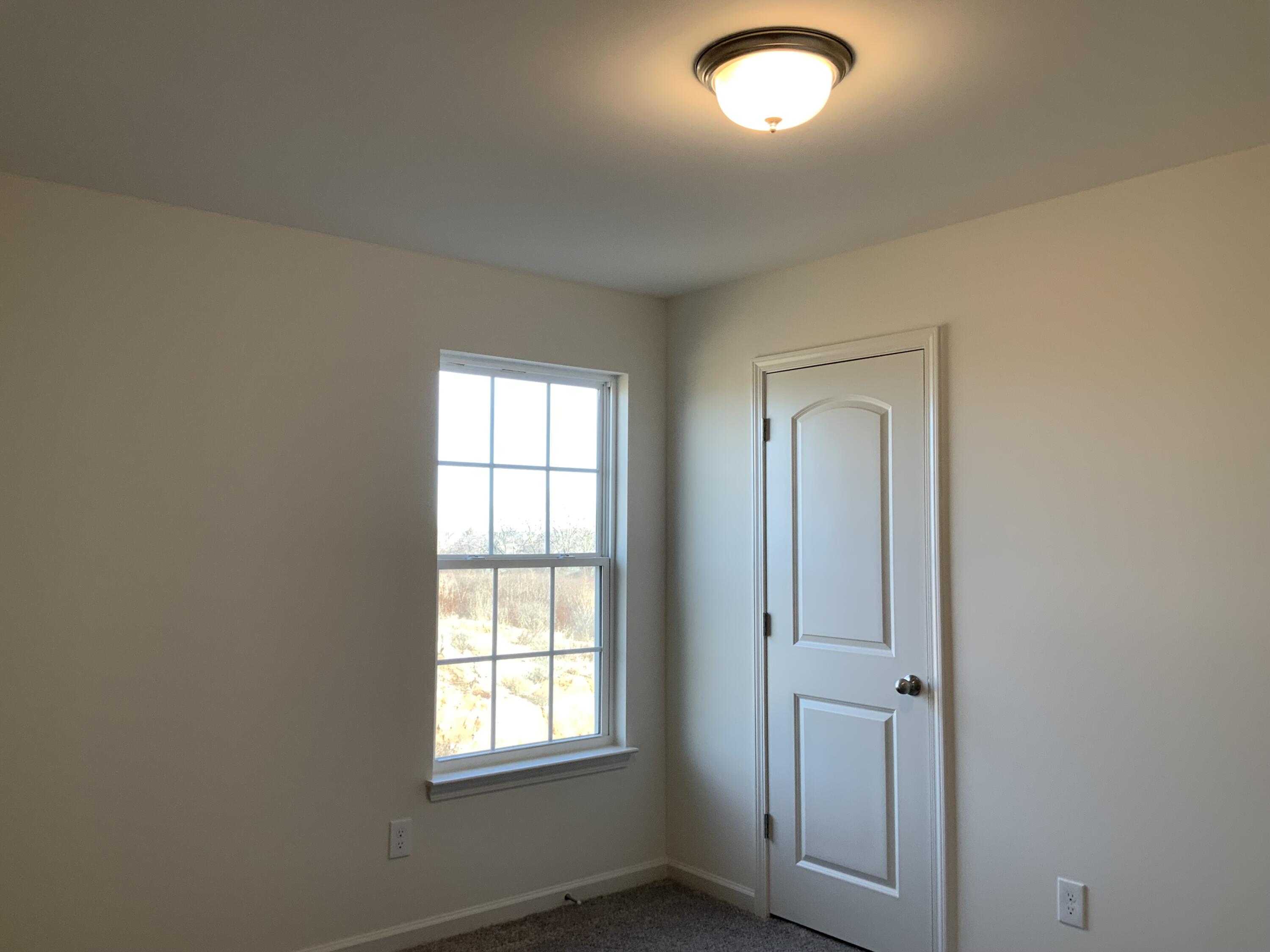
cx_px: 635
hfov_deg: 61.7
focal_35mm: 29
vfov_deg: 48.2
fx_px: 1064
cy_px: 476
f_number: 1.8
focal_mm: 3
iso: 40
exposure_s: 1/120
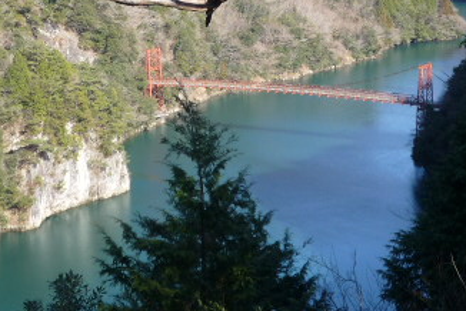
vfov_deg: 13.2
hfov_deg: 20.0
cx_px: 204
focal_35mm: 102
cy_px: -19
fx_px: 1321
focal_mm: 8.8
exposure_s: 1/250
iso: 100
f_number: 4.3
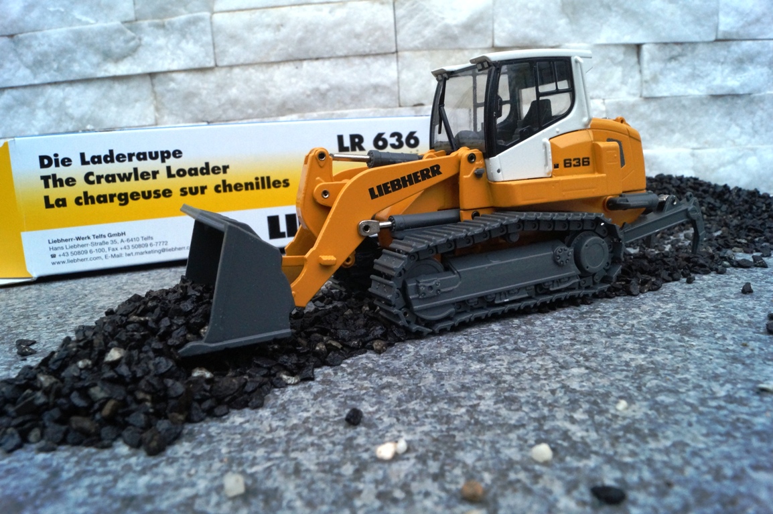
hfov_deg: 67.4
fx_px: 579
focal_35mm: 27
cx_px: 386
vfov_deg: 47.9
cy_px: 257
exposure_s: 1/60
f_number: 16
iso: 1250
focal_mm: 18
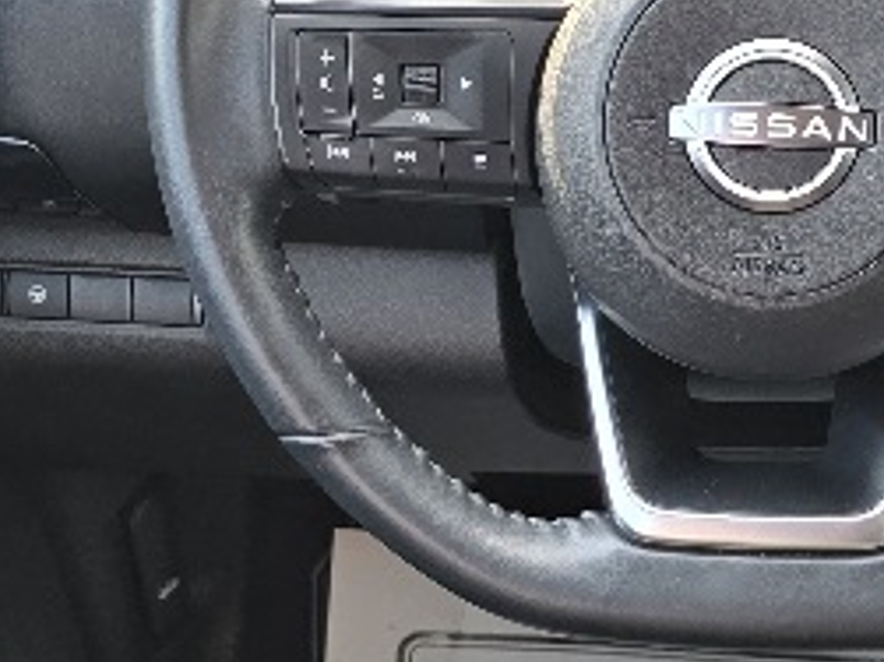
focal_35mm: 94
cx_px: 747
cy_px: 697
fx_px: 2399
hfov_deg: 20.6
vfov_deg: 15.4
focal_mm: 6.3
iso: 50
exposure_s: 1/182
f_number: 1.7
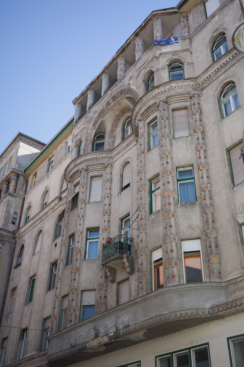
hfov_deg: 33.4
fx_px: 407
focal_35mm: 40
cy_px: 184
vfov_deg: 48.5
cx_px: 122
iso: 100
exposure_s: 1/250
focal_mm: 26
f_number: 4
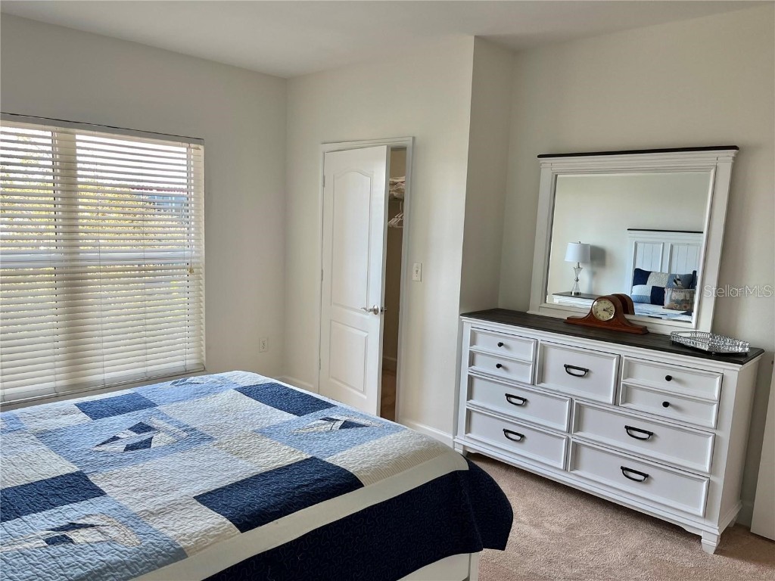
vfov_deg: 53.1
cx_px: 388
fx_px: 582
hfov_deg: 67.3
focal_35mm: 26
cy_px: 290
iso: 64
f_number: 1.6
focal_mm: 5.1
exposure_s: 1/120
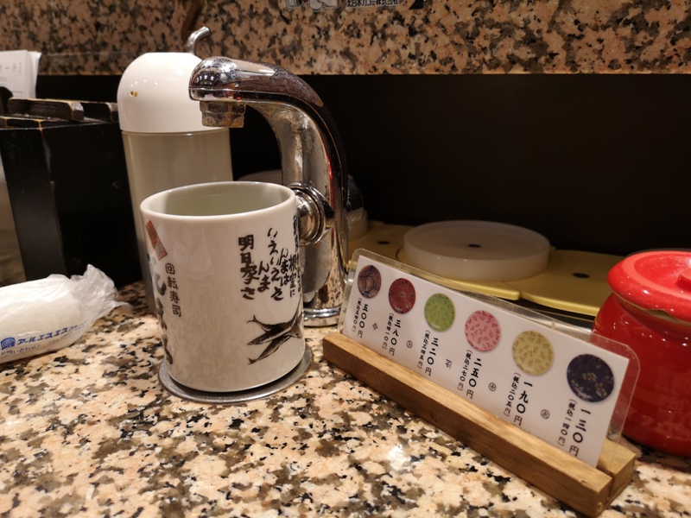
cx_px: 346
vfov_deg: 51.4
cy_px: 259
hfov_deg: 65.3
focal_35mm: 27
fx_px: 539
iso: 125
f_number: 1.8
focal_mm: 3.95
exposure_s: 1/50
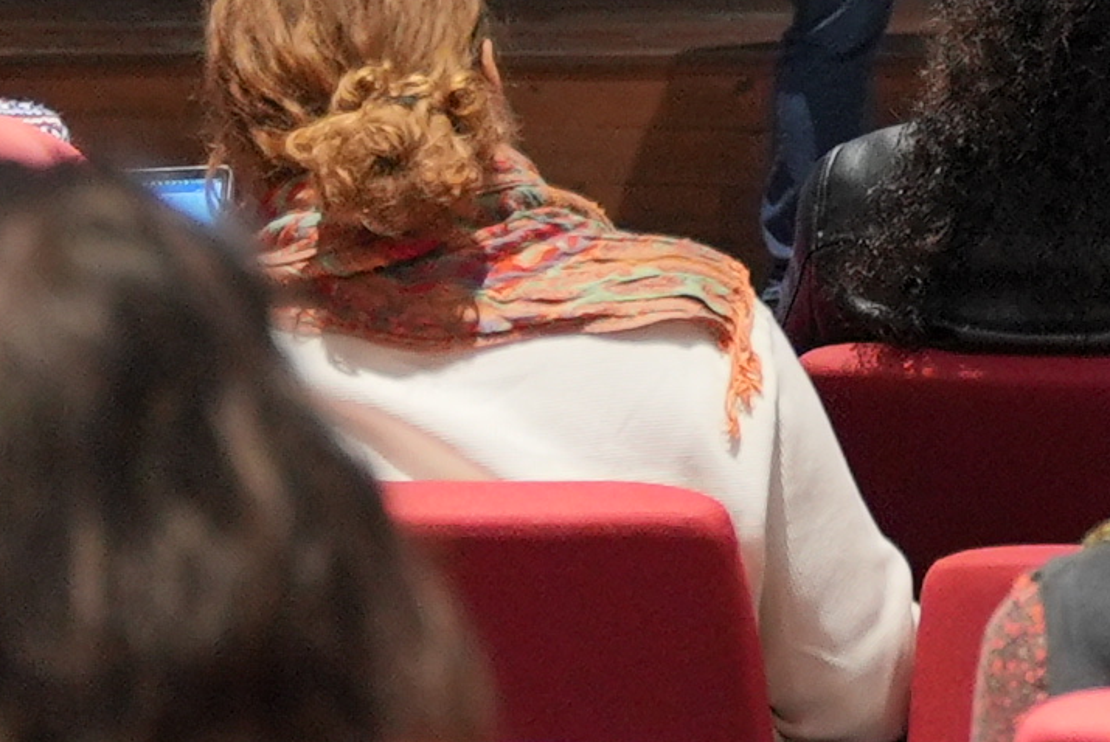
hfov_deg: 7.8
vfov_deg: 5.2
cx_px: 1927
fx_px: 7905
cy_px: -980
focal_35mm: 256
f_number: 2.8
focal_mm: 43.2
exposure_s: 1/100
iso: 1600
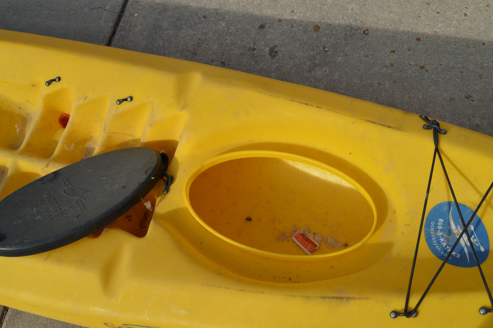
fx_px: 534
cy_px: 164
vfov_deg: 34.1
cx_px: 246
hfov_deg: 49.6
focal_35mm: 39
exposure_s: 1/800
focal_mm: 26
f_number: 14
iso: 800
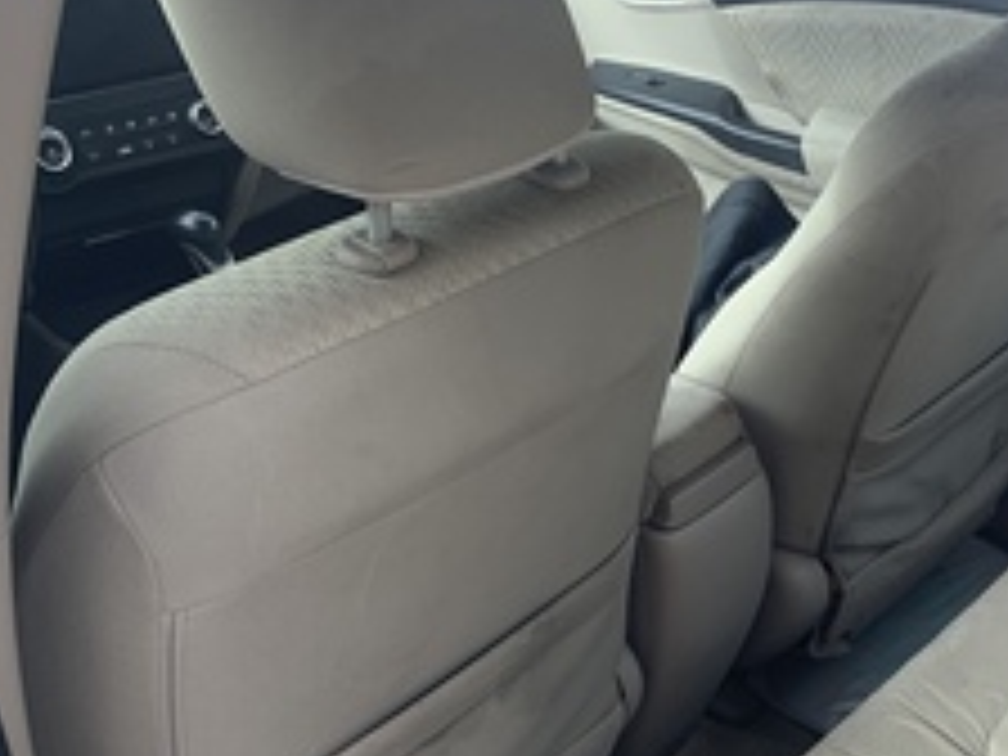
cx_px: 808
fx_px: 1543
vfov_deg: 26.1
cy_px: 749
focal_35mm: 53
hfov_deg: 35.0
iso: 25
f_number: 1.8
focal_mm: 4.25
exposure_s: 1/122
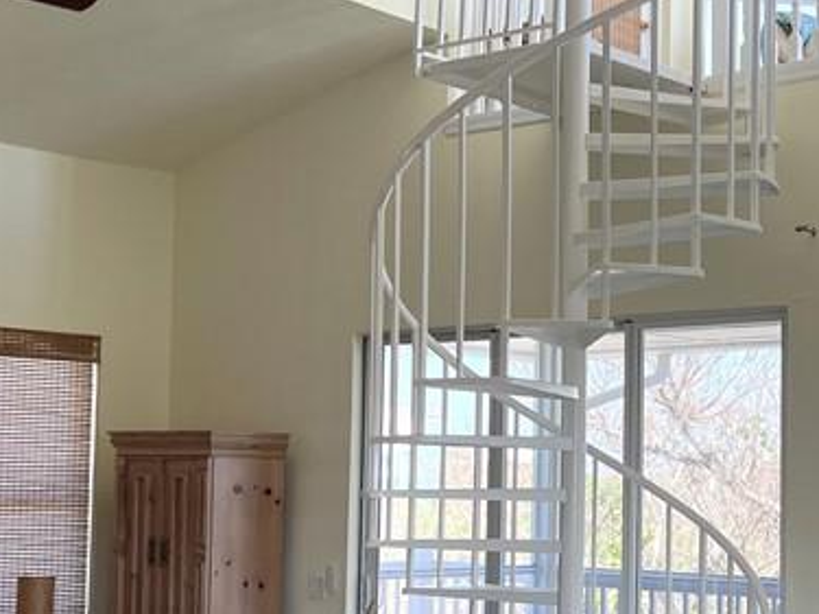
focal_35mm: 71
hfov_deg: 26.6
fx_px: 1679
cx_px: 725
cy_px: 378
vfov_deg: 20.7
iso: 40
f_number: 1.5
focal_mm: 5.7
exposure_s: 1/157
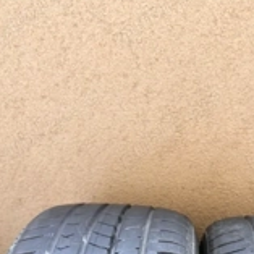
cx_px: 204
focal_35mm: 54
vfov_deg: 28.9
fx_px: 448
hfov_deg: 30.8
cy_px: 273
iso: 200
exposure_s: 1/60
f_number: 1.78
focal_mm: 6.86
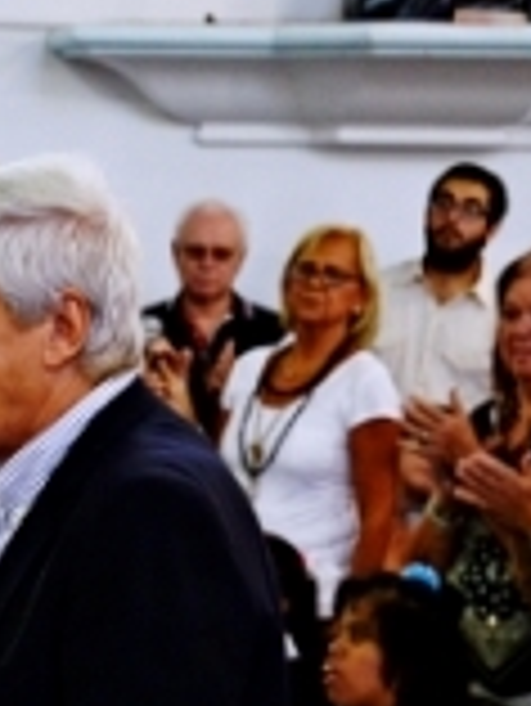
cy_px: 641
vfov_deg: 10.0
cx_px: -144
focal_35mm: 197
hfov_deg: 7.5
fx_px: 4024
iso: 800
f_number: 4.8
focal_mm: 48
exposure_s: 1/100
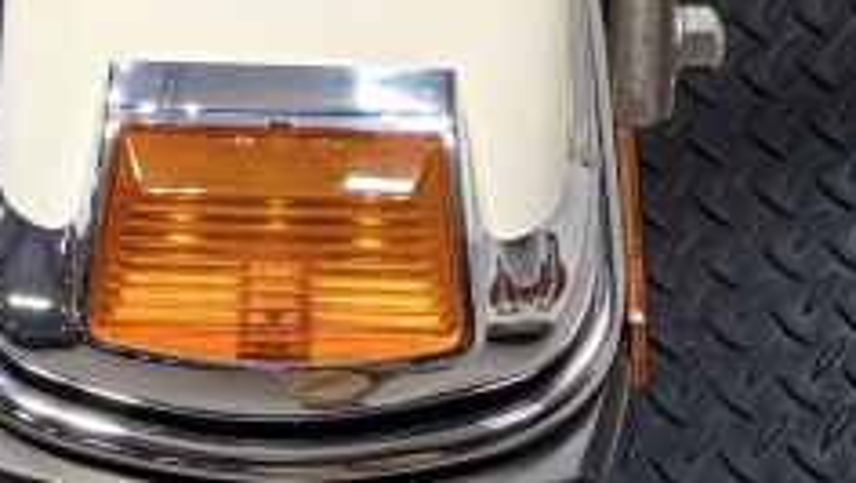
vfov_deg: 8.4
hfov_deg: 16.7
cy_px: -792
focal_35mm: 128
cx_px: 285
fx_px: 2907
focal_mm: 5.96
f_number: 1.6
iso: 40
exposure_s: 1/138
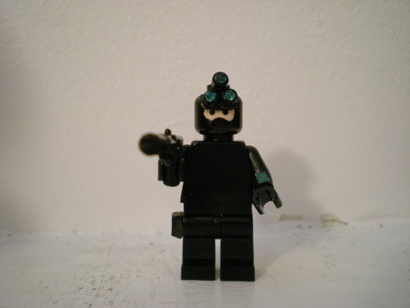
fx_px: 450
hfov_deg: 49.0
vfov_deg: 37.7
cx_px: 205
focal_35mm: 38
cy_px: 154
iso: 436
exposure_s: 1/8
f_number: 3.1
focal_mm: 6.3
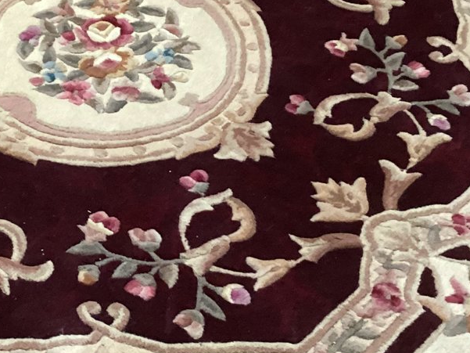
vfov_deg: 18.9
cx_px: 107
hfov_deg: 24.7
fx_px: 1059
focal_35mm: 78
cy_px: 192
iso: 500
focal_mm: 3.3
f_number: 2.4
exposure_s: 1/30
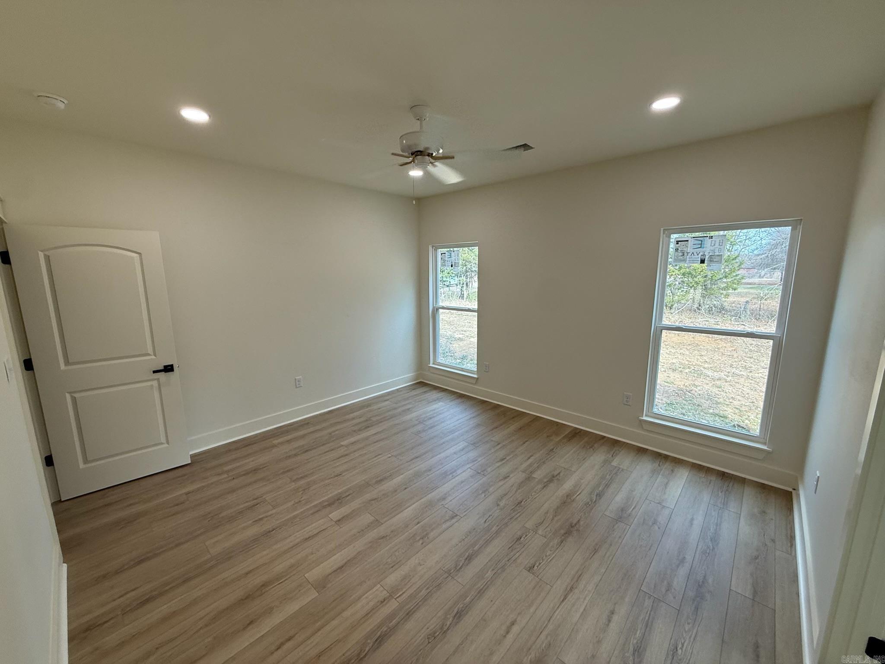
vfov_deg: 85.7
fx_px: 358
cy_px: 332
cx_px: 442
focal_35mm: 14
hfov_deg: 102.1
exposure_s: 1/99
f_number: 2.2
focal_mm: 2.22
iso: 80
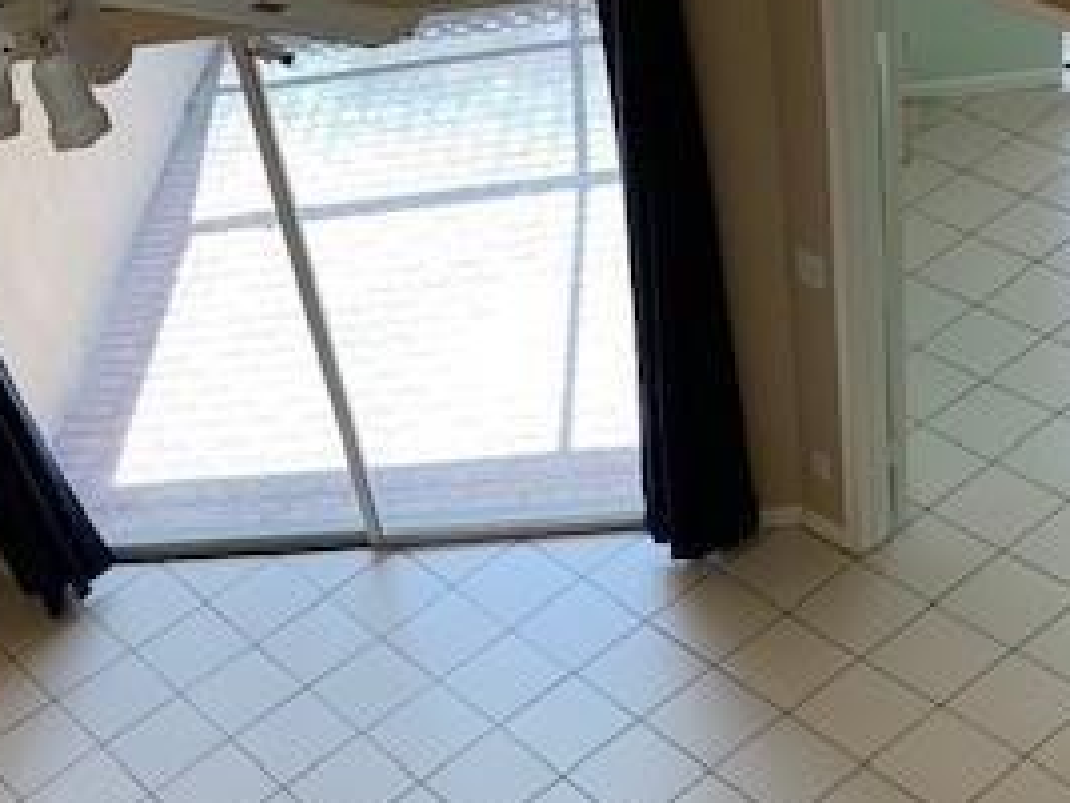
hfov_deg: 31.1
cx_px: 451
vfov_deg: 22.9
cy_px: 767
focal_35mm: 62
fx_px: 1916
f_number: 1.8
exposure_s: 1/120
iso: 80
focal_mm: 4.25
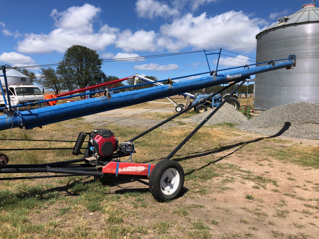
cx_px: 160
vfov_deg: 49.7
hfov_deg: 63.4
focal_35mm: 28
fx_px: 258
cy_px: 120
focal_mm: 3.99
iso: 20
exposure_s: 1/2525
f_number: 1.8
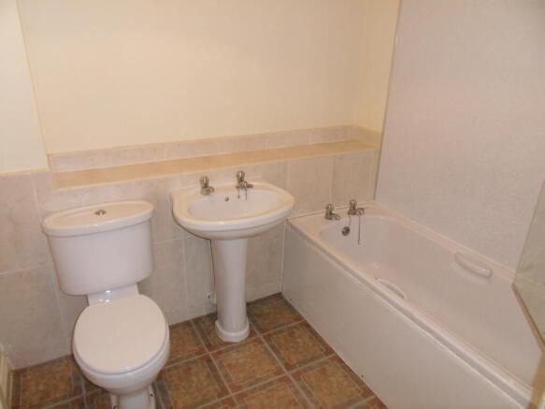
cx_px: 272
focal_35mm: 24
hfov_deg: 71.6
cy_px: 204
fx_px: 378
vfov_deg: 56.8
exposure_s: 1/30
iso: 200
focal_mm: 4.2
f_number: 3.3
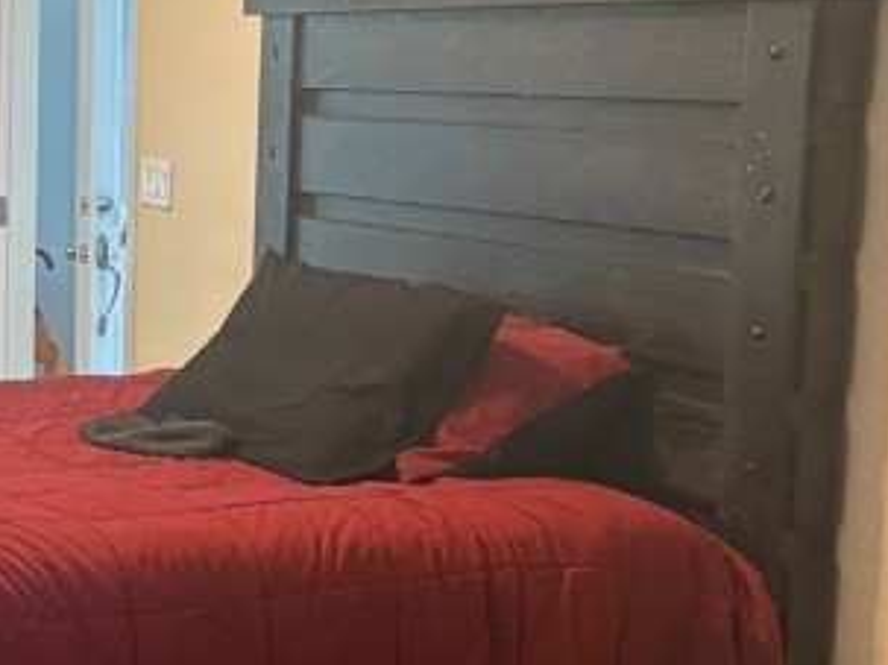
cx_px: -261
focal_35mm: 88
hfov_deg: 20.4
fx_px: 2257
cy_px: 407
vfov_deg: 16.8
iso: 200
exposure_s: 1/60
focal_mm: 5.96
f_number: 1.6
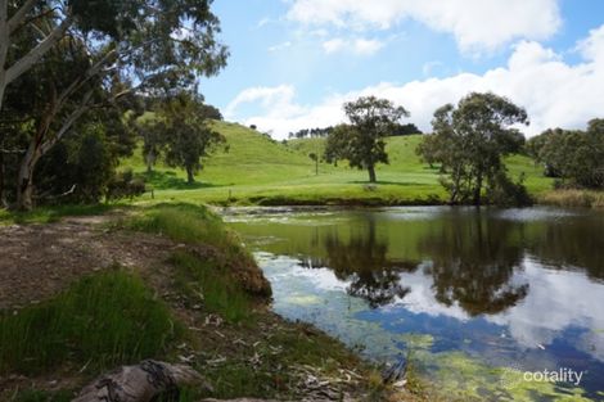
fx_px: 403
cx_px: 302
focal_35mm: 24
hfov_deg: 73.8
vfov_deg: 53.1
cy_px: 201
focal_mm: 16
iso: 100
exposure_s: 1/100
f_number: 14
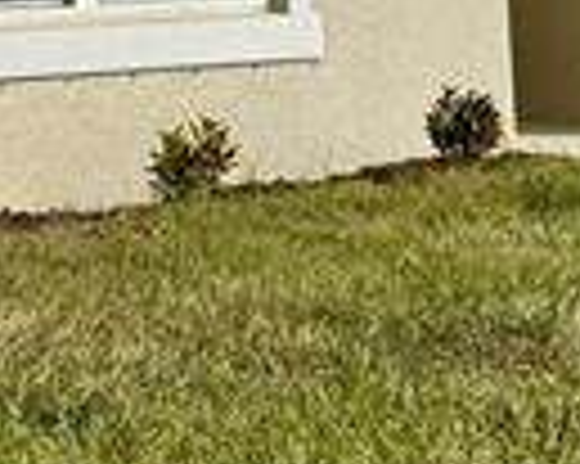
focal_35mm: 186
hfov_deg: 10.1
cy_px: -478
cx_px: -225
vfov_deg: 7.9
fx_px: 3190
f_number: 1.78
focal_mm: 6.86
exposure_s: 1/7937
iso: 80
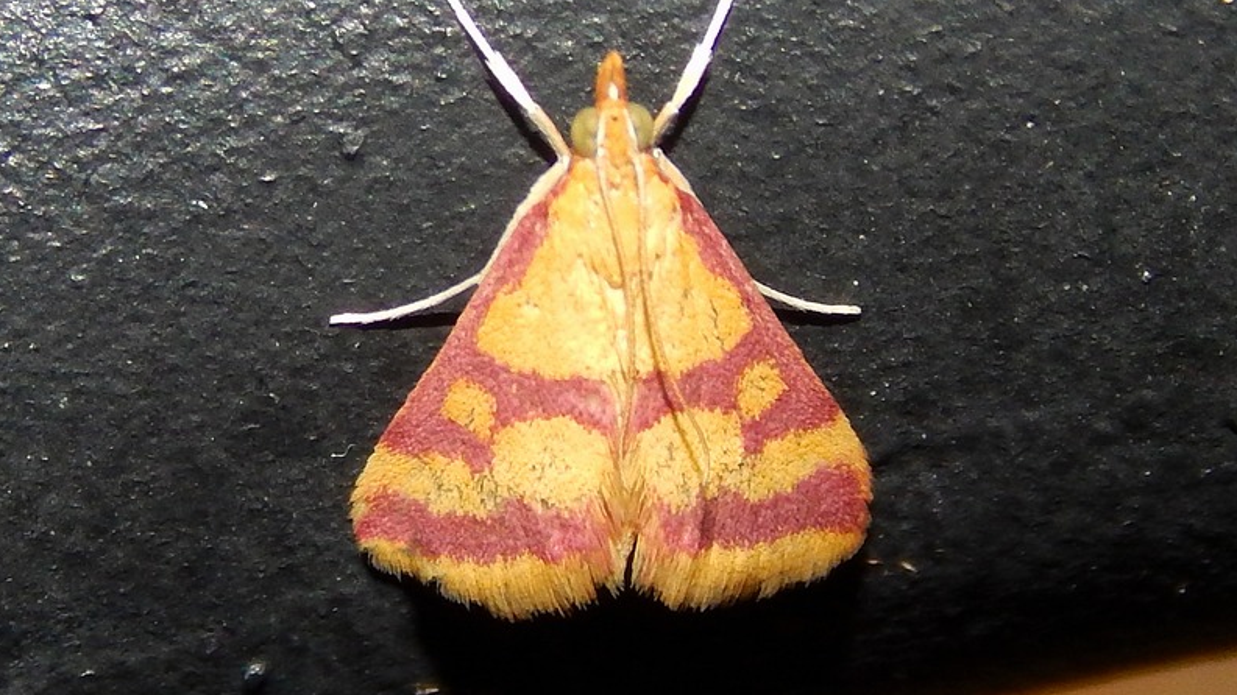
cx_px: 615
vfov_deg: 7.8
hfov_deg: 13.8
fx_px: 5117
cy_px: 277
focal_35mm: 156
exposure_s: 1/30
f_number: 9.8
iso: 200
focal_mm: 25.3
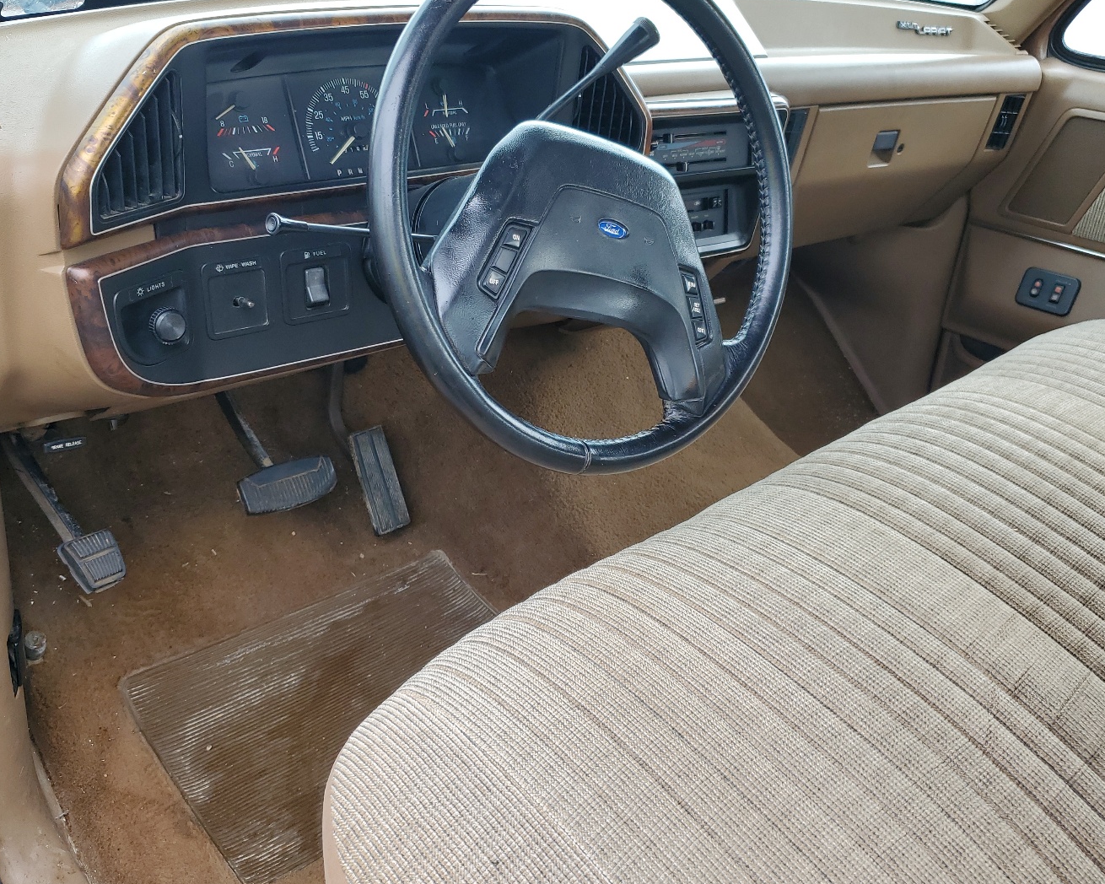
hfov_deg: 57.2
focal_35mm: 31
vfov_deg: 47.1
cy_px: 434
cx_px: 547
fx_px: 1014
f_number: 1.5
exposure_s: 1/120
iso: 50
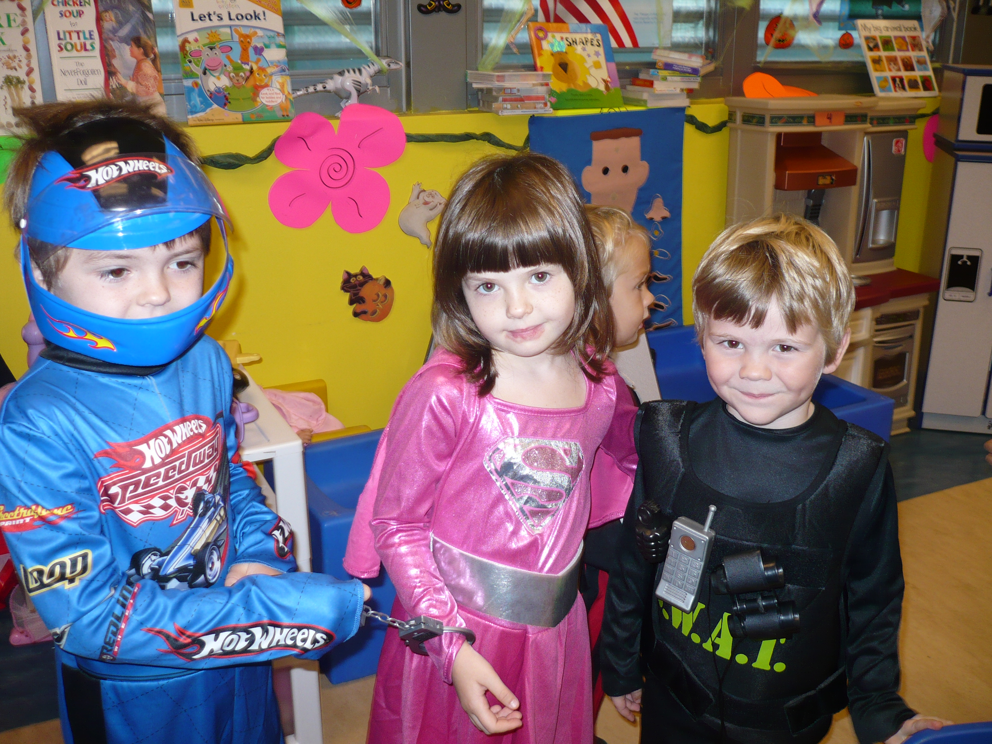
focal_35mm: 35
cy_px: 372
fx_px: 1003
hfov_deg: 52.6
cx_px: 496
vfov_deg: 40.7
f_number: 2.8
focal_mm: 5.8
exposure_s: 1/30
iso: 100
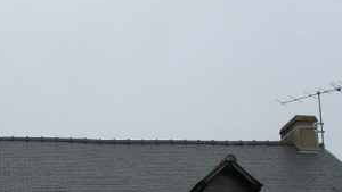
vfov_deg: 12.3
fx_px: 853
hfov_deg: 21.8
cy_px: 285
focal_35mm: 94
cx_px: -8
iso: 100
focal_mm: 7.85
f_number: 6.7
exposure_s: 1/249
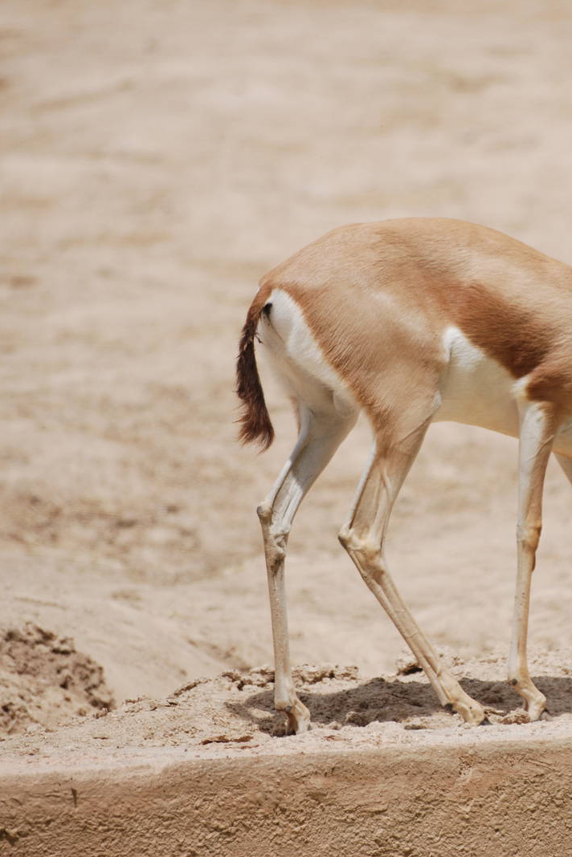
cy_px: 428
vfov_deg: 4.2
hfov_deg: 2.8
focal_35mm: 495
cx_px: 560
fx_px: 11797
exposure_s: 1/1600
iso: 200
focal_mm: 220
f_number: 5.3
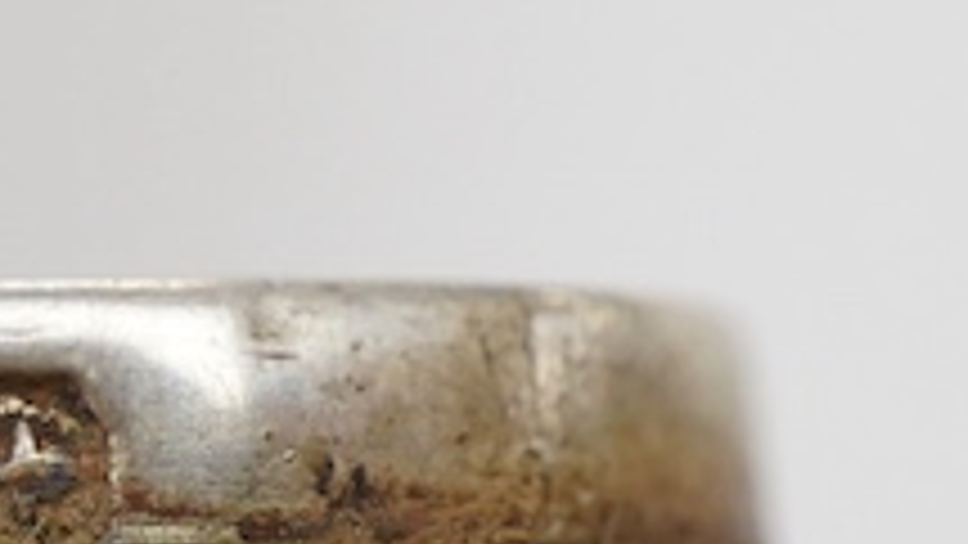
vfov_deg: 6.2
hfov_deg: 10.5
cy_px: 405
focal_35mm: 197
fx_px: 5057
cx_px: -531
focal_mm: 30
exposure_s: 1/125
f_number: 9
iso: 800
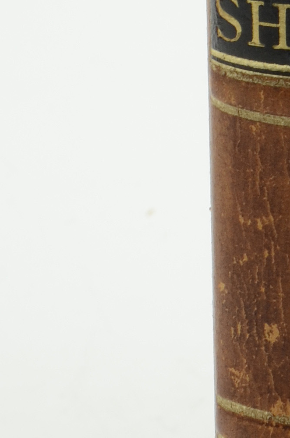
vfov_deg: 7.3
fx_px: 3412
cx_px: 399
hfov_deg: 4.8
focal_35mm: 281
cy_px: 120
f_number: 14
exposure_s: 1/125
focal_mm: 38
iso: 200
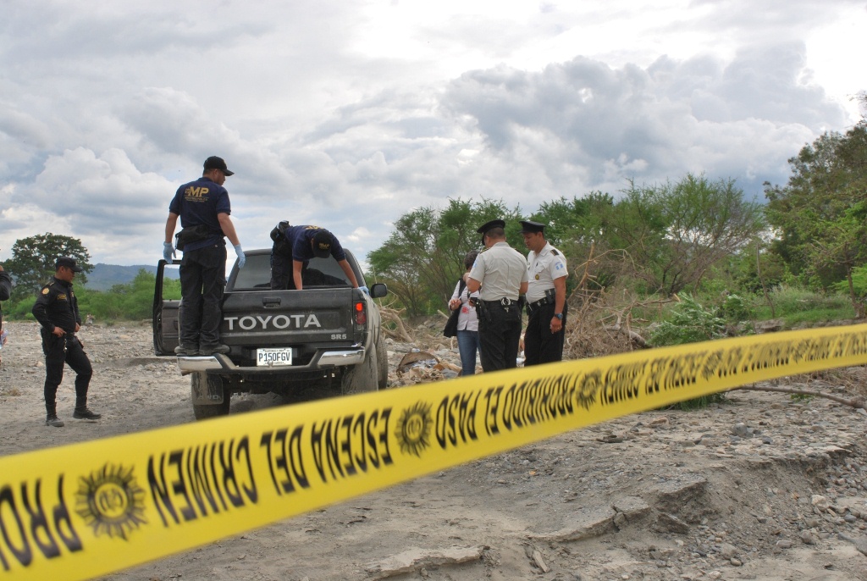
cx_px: 434
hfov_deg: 44.9
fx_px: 1049
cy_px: 290
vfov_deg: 30.9
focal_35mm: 44
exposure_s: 1/200
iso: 100
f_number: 10
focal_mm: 29
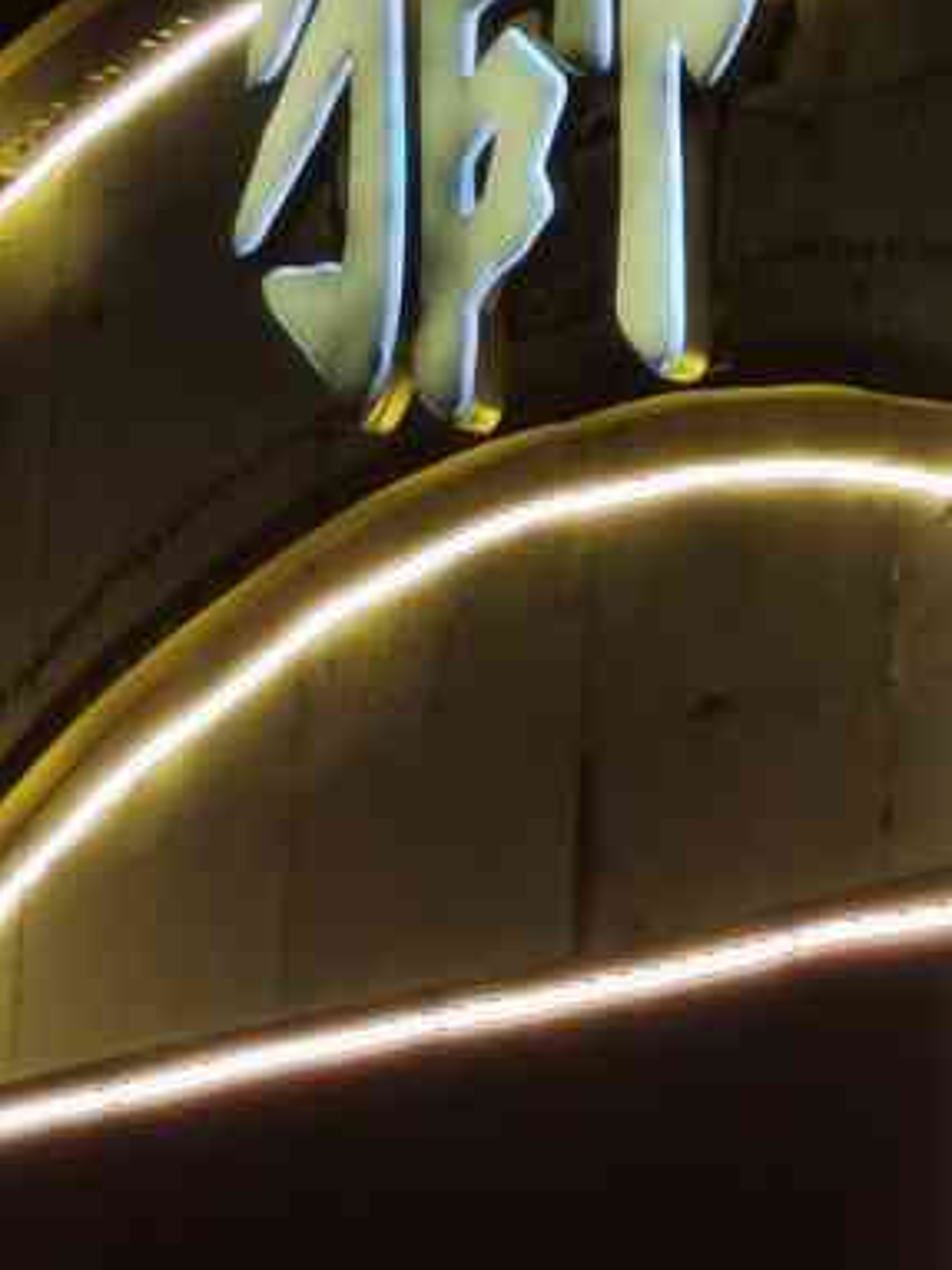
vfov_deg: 7.7
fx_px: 9392
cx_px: 574
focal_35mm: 256
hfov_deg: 5.8
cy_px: 32
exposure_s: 1/101
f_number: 1.6
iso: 50
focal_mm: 5.56
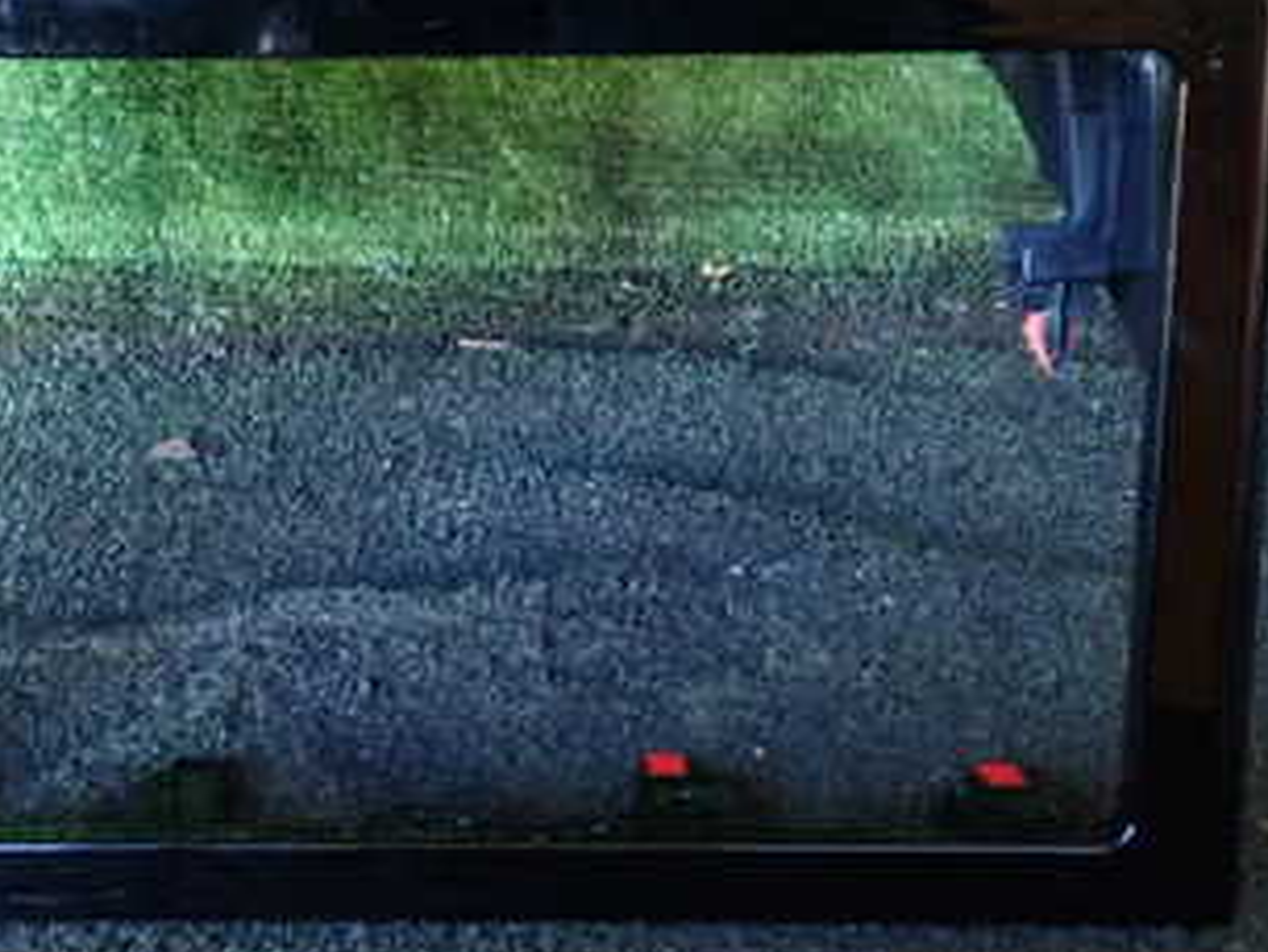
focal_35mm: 59
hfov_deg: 32.4
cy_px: 320
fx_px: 2162
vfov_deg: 24.7
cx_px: 407
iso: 320
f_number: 2.3
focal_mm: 5.4
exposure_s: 1/30
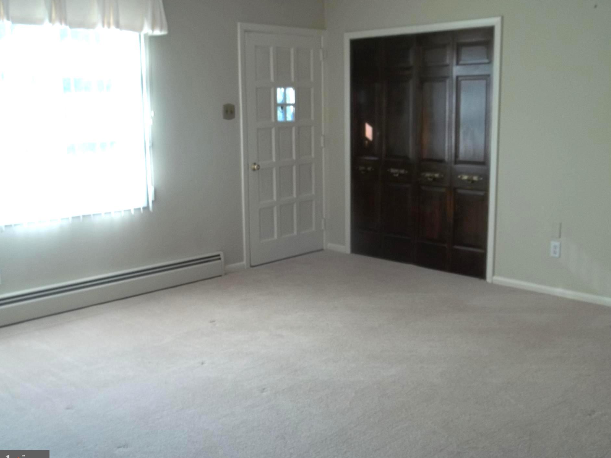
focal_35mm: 36
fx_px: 635
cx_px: 301
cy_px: 227
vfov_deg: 39.7
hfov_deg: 51.4
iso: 64
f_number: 3.3
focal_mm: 5.9
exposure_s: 1/60
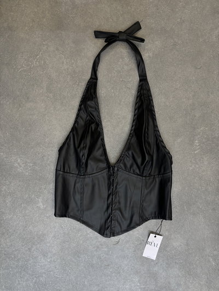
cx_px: 110
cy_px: 146
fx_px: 219
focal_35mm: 26
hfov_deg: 53.1
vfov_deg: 67.3
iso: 200
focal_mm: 5.96
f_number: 1.6
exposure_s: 1/50
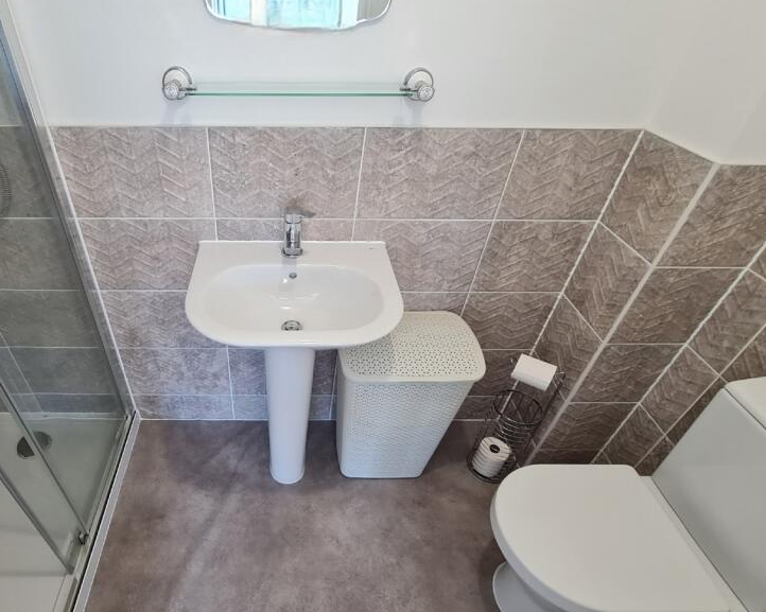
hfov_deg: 84.4
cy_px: 343
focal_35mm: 18
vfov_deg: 73.5
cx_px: 279
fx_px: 408
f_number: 2.2
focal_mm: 2.2
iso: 160
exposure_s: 1/50
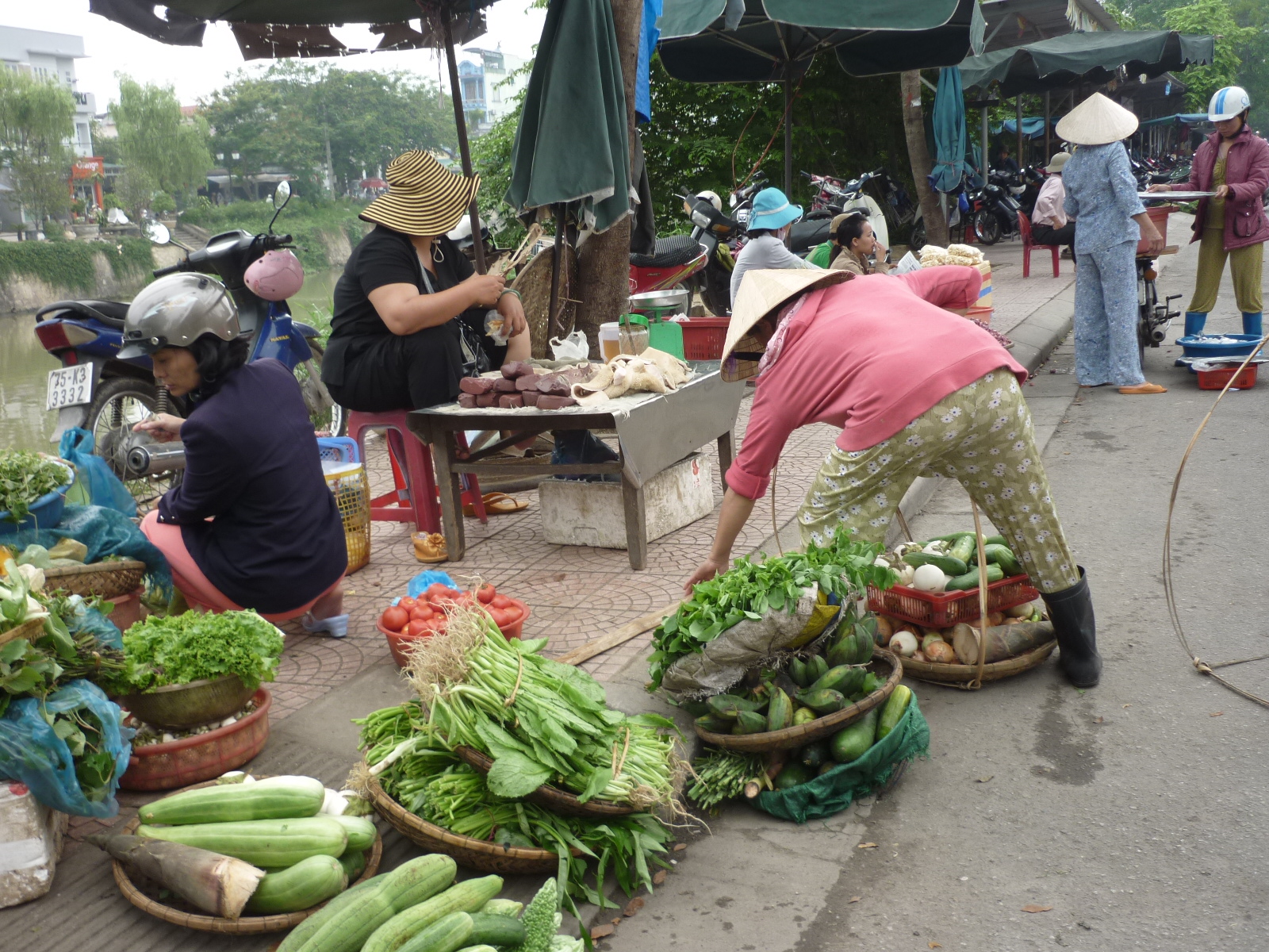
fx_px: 1210
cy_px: 476
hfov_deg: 55.4
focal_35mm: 33
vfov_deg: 42.9
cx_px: 634
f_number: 2.8
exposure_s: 1/200
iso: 80
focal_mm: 5.5
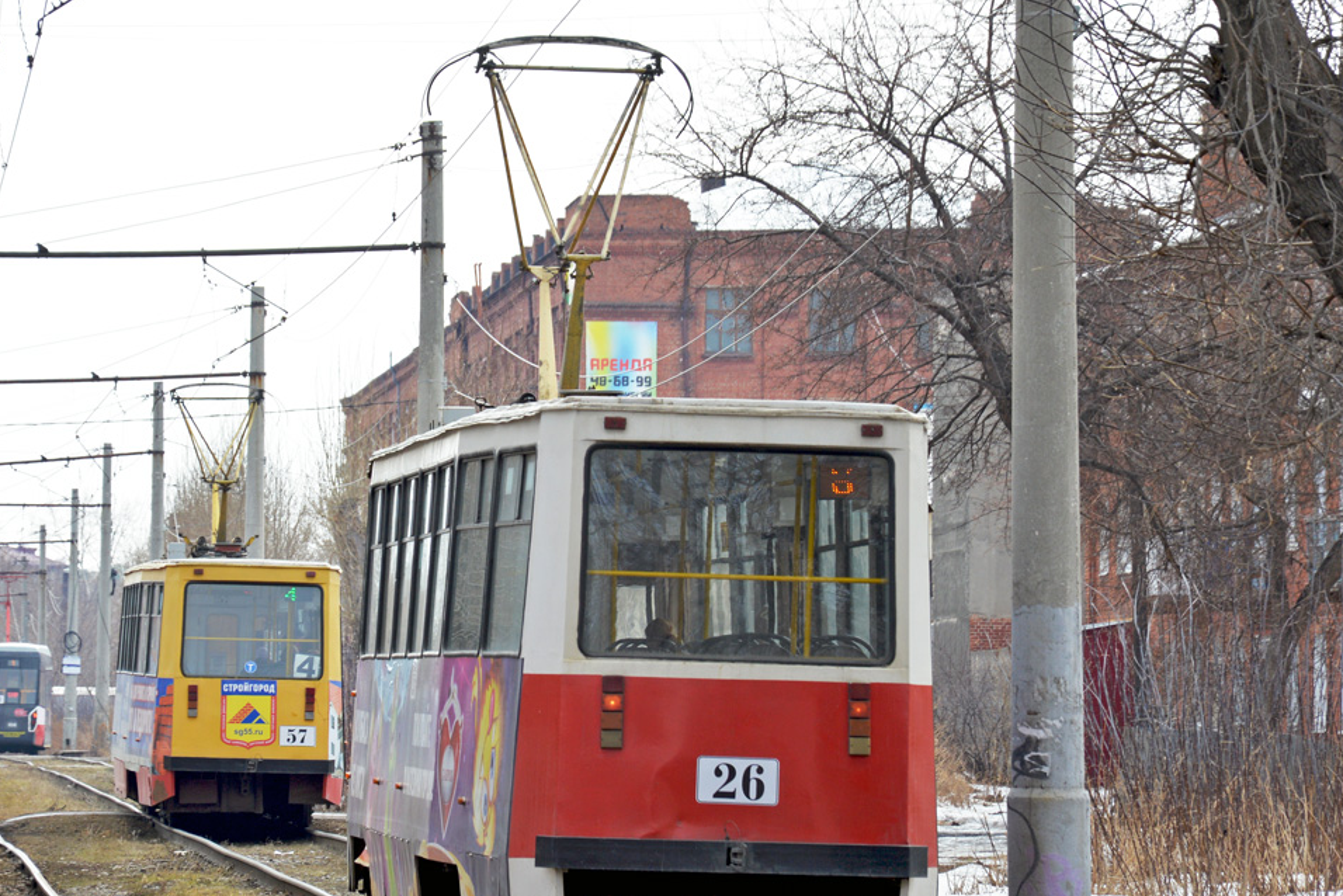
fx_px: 7374
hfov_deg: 10.4
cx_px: 535
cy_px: 490
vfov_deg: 7.0
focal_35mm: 198
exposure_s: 1/250
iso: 100
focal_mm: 105
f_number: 7.1
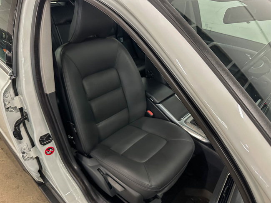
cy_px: 102
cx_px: 136
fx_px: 188
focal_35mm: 24
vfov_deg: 56.8
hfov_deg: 71.6
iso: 500
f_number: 1.78
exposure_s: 1/50
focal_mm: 6.86
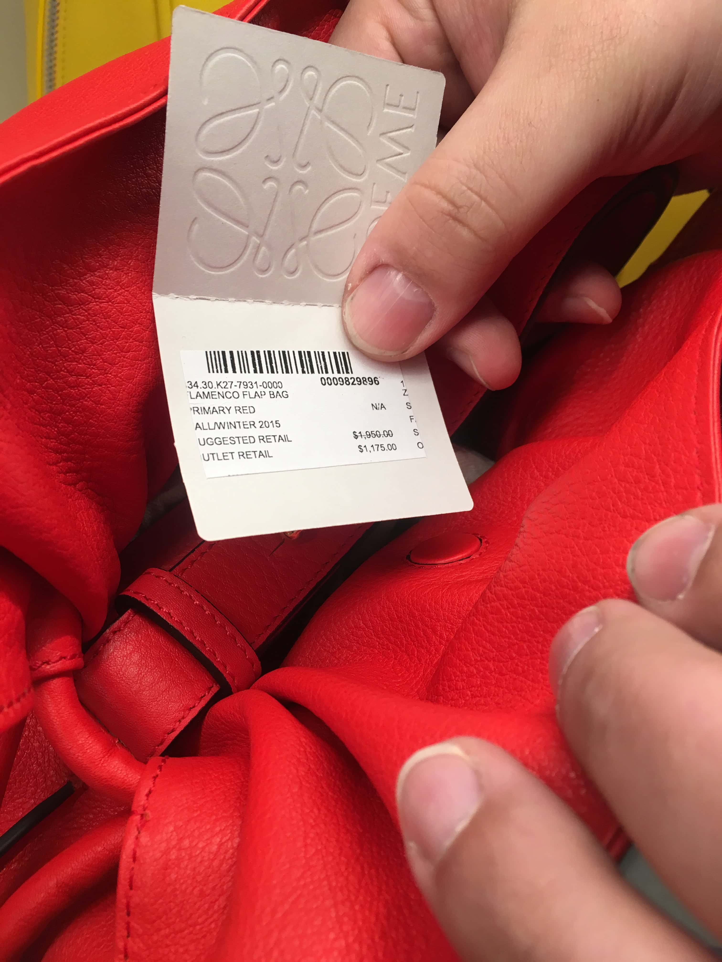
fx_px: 806
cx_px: 361
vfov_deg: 61.7
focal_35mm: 29
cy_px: 481
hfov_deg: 48.2
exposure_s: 1/40
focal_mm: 4.2
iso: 25
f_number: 2.2
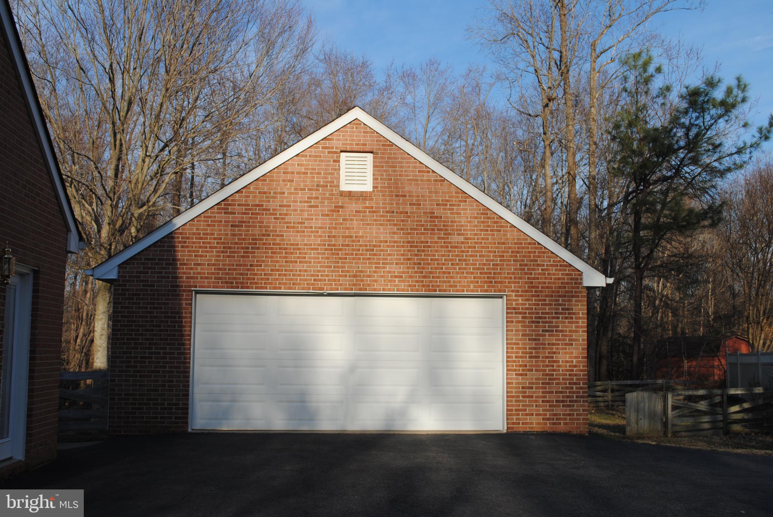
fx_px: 774
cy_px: 258
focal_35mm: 36
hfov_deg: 53.1
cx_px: 386
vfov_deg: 37.0
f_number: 8
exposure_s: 1/250
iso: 100
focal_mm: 24
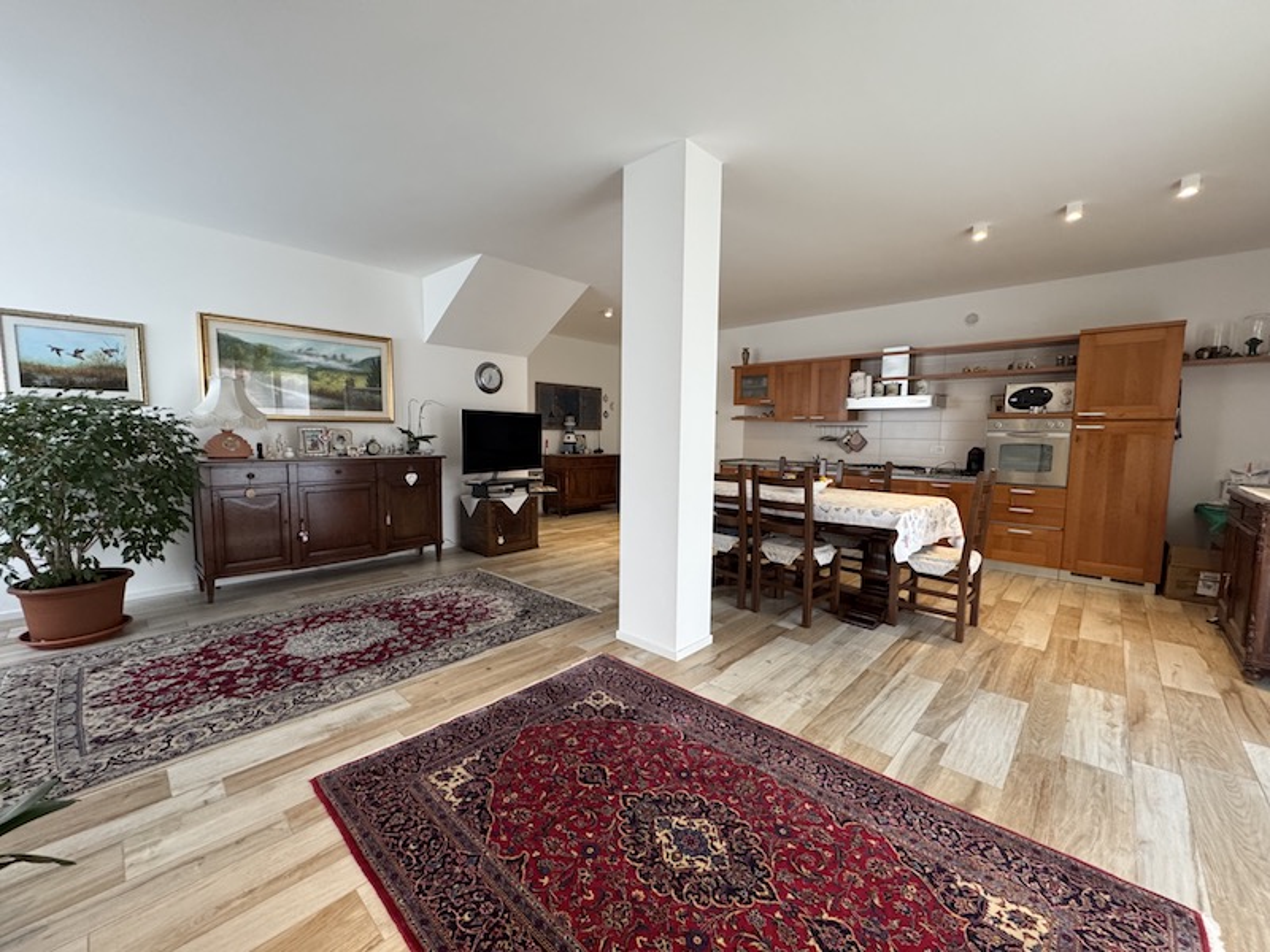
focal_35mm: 14
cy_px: 476
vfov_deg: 85.7
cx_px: 635
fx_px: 514
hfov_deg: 102.1
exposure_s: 1/99
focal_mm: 2.22
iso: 320
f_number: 2.2
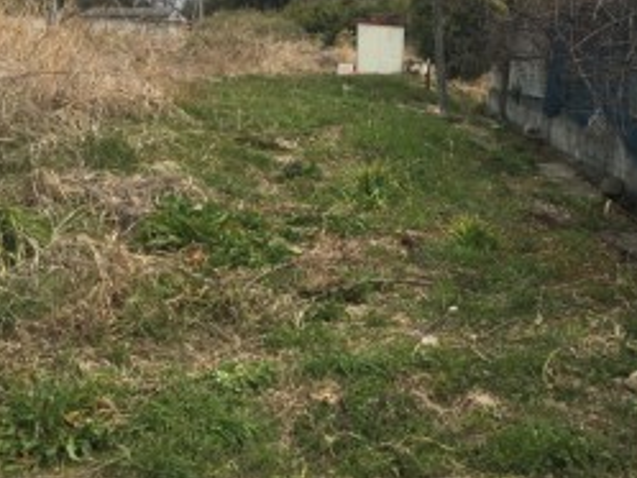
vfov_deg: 28.9
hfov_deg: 37.6
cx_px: 443
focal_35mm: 50
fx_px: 921
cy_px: 160
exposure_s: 1/1709
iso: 25
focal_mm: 4.15
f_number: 2.2
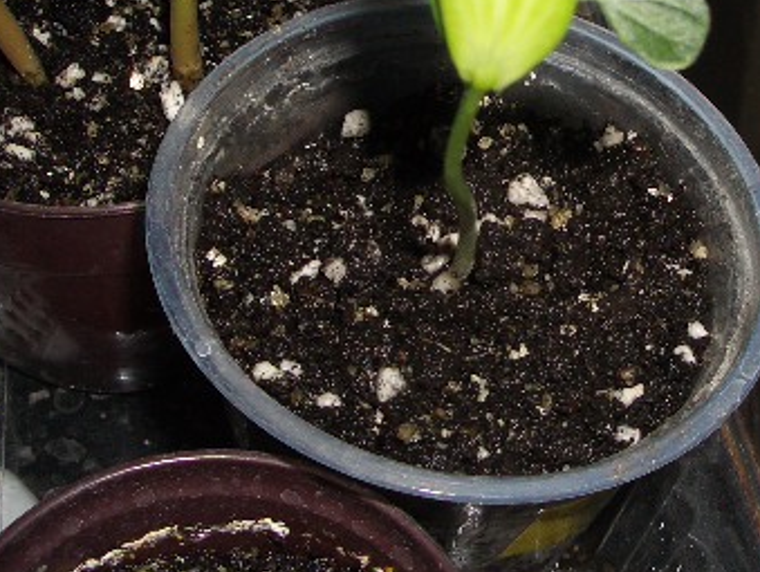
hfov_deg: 29.2
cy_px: 114
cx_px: 507
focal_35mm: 66
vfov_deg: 22.0
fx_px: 1451
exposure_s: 1/60
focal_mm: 5.8
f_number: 4.3
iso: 80
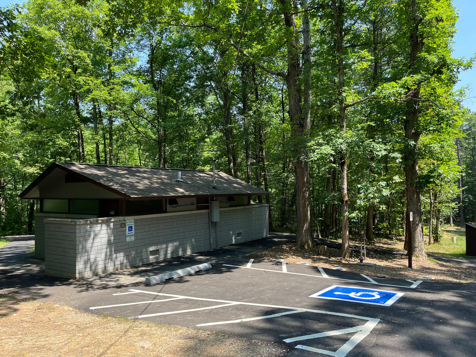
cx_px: 238
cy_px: 178
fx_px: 358
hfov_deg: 67.3
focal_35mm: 26
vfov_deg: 53.1
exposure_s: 1/544
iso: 50
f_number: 1.6
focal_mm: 5.1
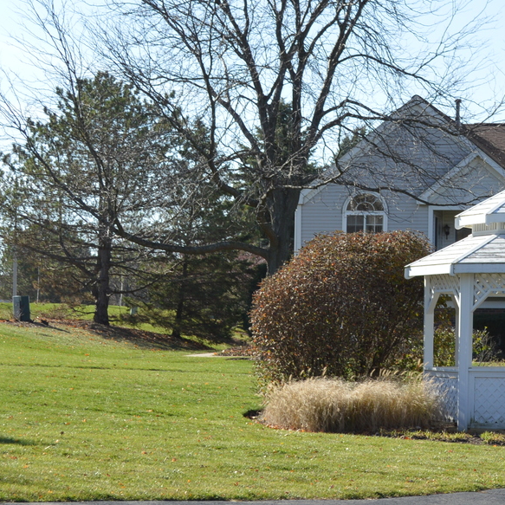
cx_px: 597
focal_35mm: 124
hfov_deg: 13.7
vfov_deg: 14.0
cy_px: 184
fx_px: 2050
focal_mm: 35
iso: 100
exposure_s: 1/200
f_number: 7.1
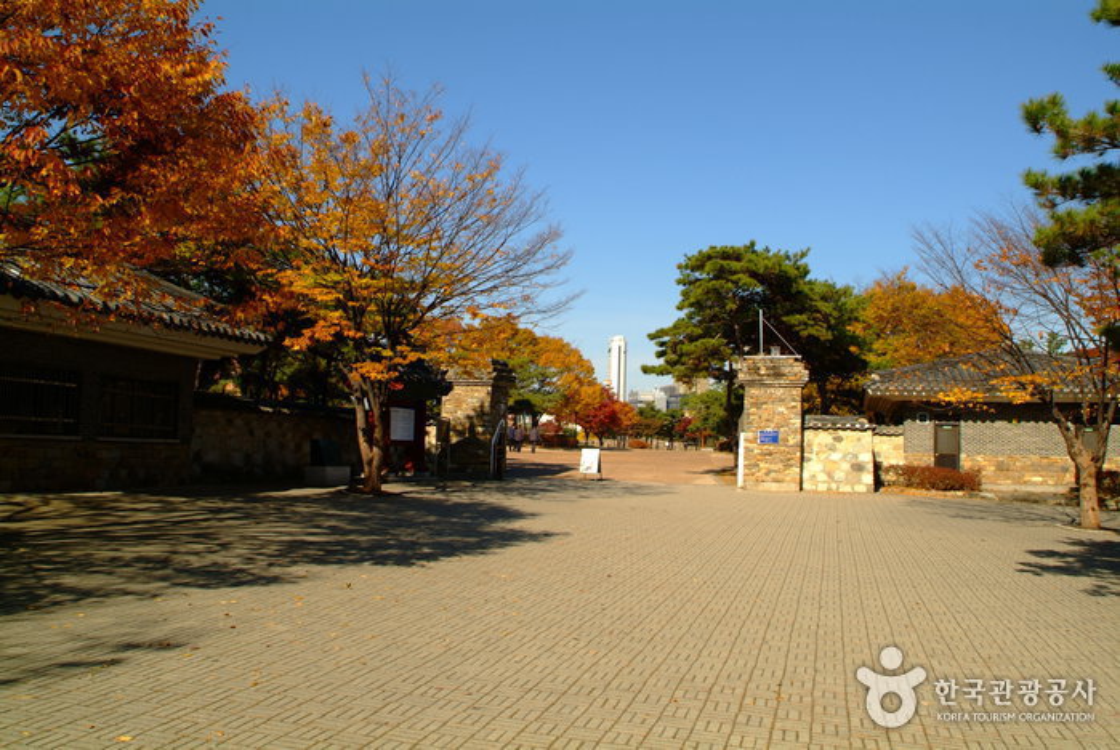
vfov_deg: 43.7
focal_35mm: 30
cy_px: 375
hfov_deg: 61.9
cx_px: 560
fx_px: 934
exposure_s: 1/250
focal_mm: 20
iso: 100
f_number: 8
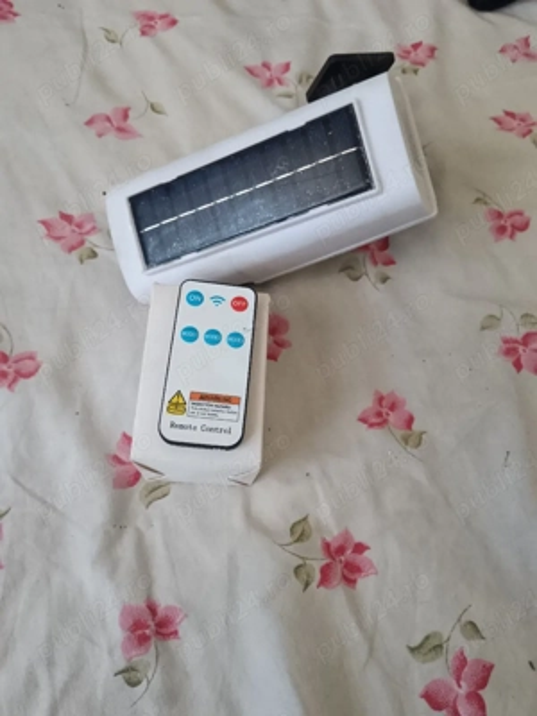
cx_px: 268
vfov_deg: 65.3
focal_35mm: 27
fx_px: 558
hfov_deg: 51.4
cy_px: 358
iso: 1310
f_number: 1.9
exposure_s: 1/100
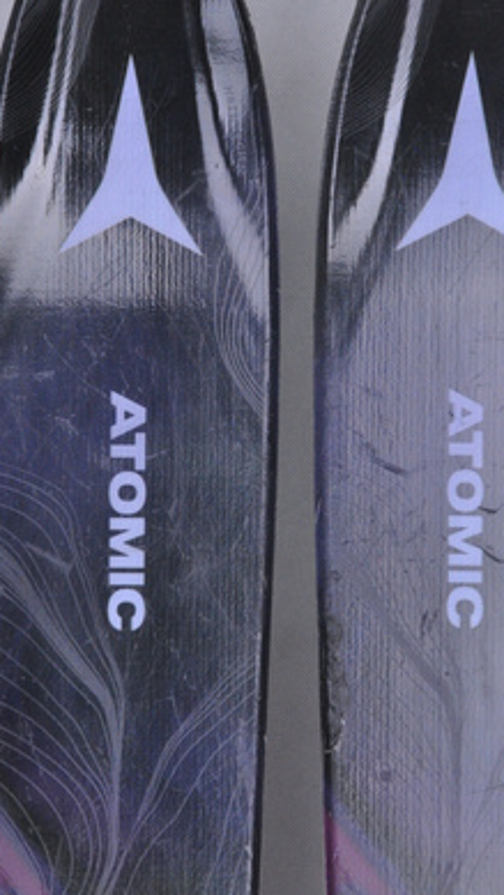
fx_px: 4526
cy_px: 435
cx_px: 293
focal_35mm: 191
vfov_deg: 11.3
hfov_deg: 6.4
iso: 3200
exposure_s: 1/125
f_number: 9.5
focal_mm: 105
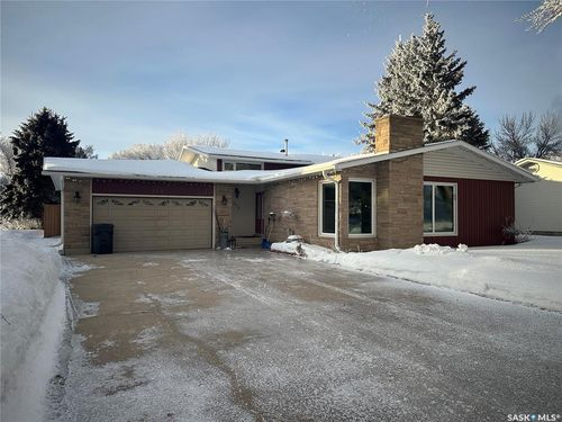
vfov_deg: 56.8
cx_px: 281
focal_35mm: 24
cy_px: 211
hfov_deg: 71.6
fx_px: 390
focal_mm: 6.86
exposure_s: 1/2967
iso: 80
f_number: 1.78
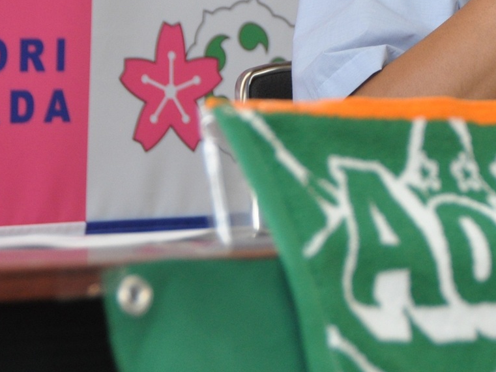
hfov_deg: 6.0
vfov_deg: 4.5
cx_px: 626
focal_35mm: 326
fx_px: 4672
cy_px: -70
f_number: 5.3
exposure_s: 1/125
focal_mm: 82
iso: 800
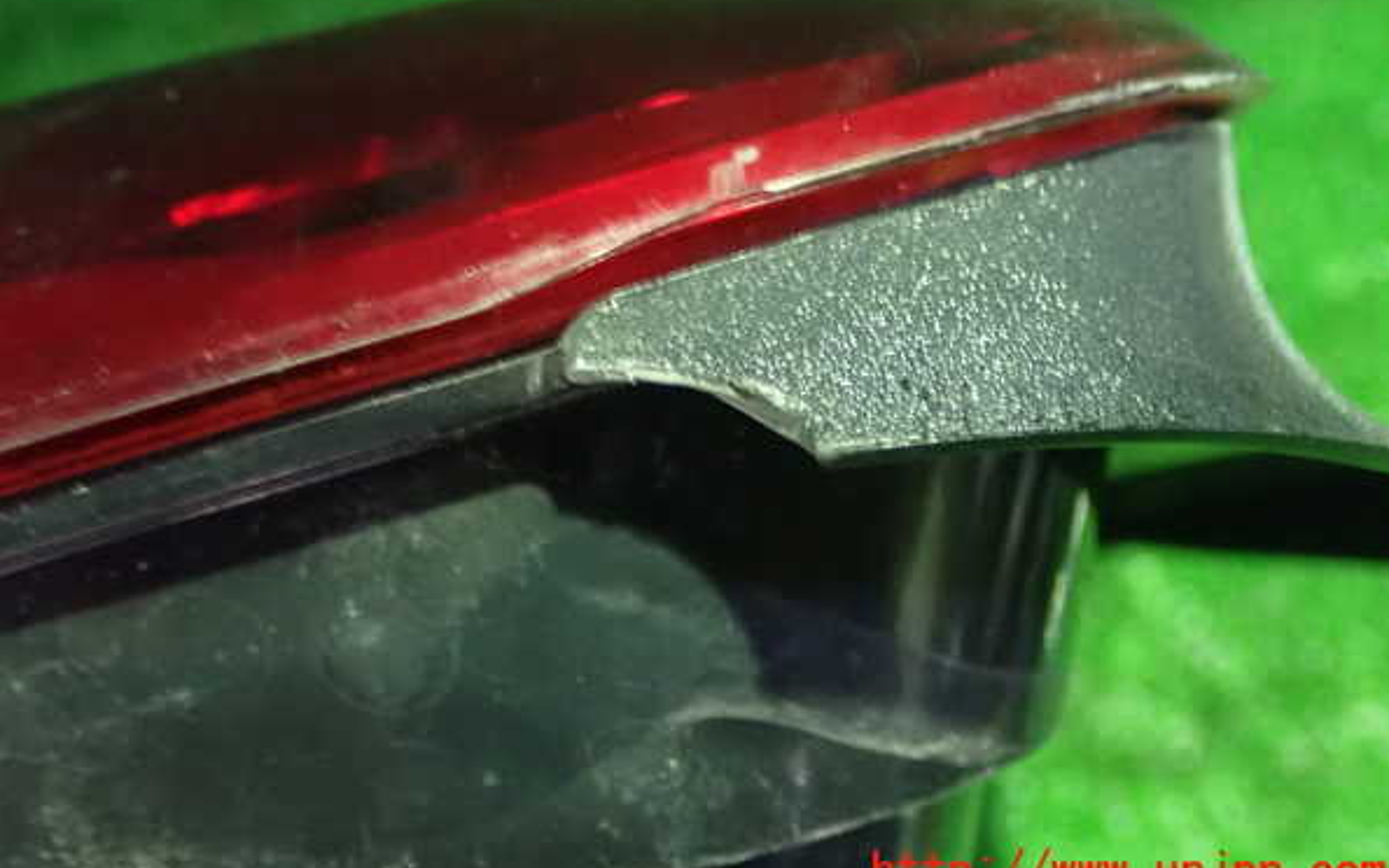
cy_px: 378
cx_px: 698
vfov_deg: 27.4
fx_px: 1779
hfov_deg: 42.6
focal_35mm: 47
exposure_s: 1/10
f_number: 2.9
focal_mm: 7.84
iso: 1600
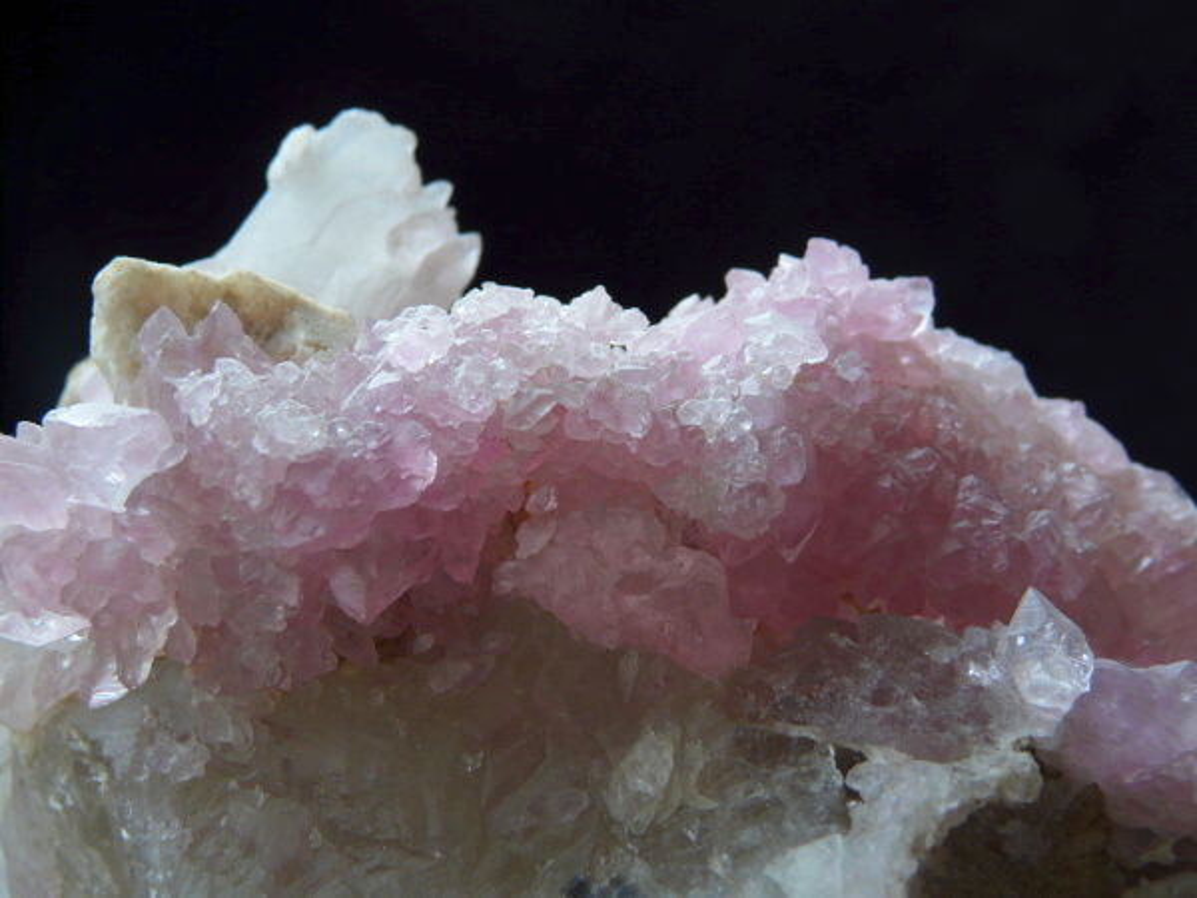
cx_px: 598
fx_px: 2109
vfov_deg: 24.0
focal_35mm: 61
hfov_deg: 31.7
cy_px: 449
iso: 100
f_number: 3.6
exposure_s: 1/4
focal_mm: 10
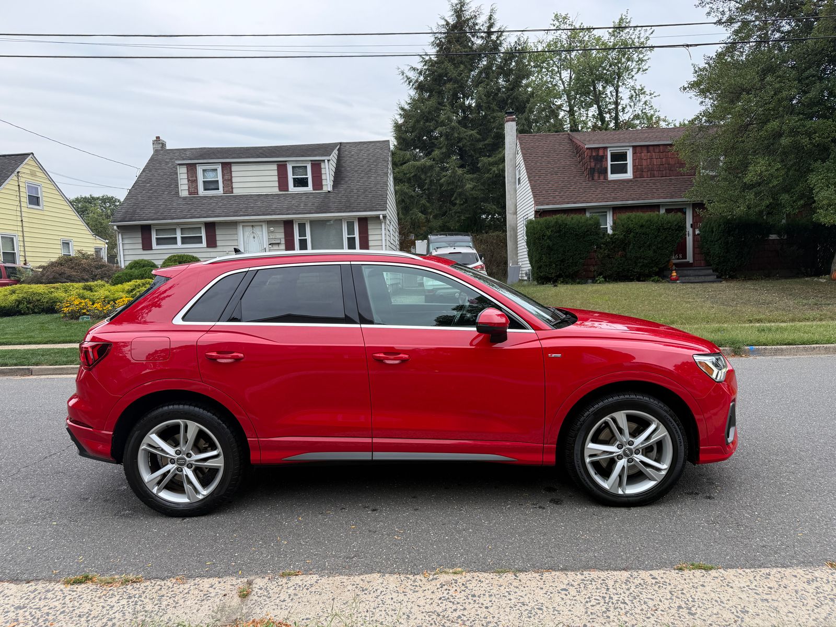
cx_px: 418
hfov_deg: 71.6
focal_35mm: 24
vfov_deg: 56.8
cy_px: 314
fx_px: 580
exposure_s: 1/491
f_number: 1.78
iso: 100
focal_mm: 6.76
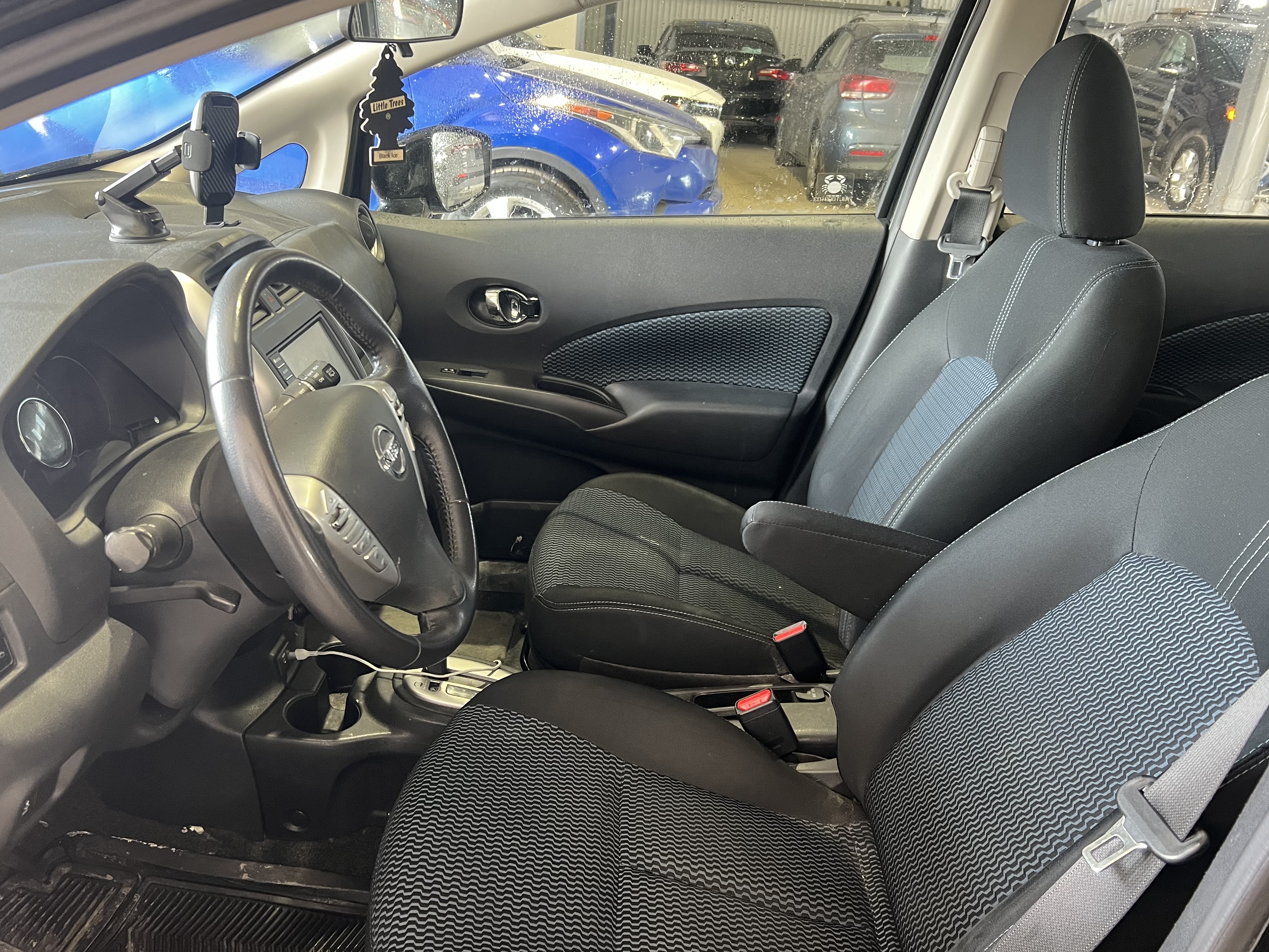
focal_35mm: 30
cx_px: 591
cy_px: 506
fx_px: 1100
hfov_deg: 59.9
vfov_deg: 46.8
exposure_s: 1/60
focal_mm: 5.7
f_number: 1.5
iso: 200
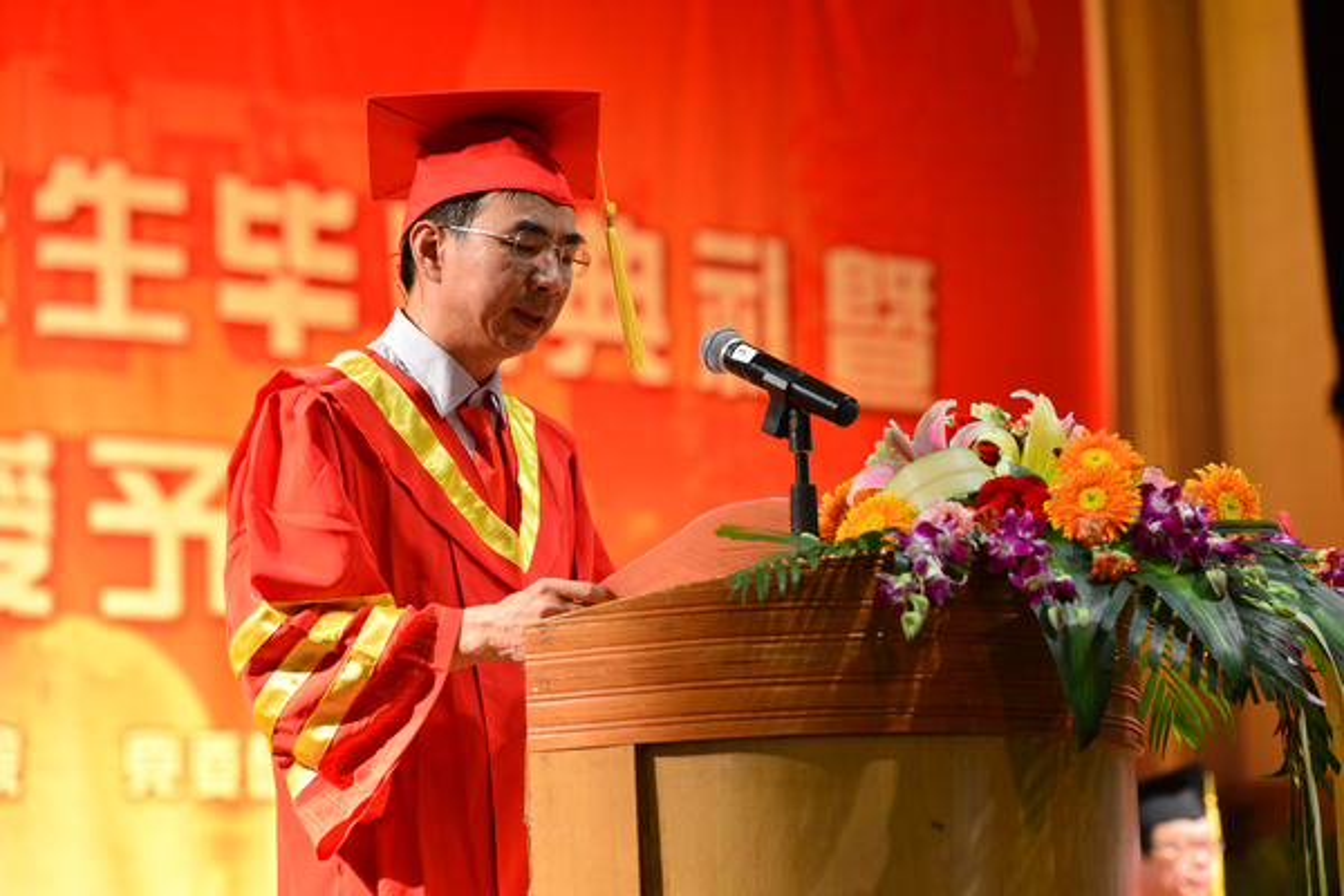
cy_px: 448
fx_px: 4554
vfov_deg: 11.2
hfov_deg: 16.8
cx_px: 672
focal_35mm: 122
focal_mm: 122
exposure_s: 1/40
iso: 1600
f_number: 4
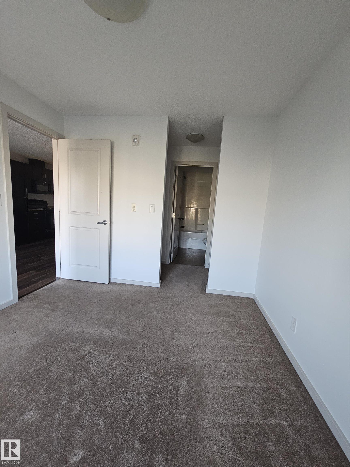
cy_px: 234
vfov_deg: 106.2
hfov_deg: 89.9
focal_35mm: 13
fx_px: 175
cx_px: 175
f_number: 2.2
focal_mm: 2.2
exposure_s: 1/77
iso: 250
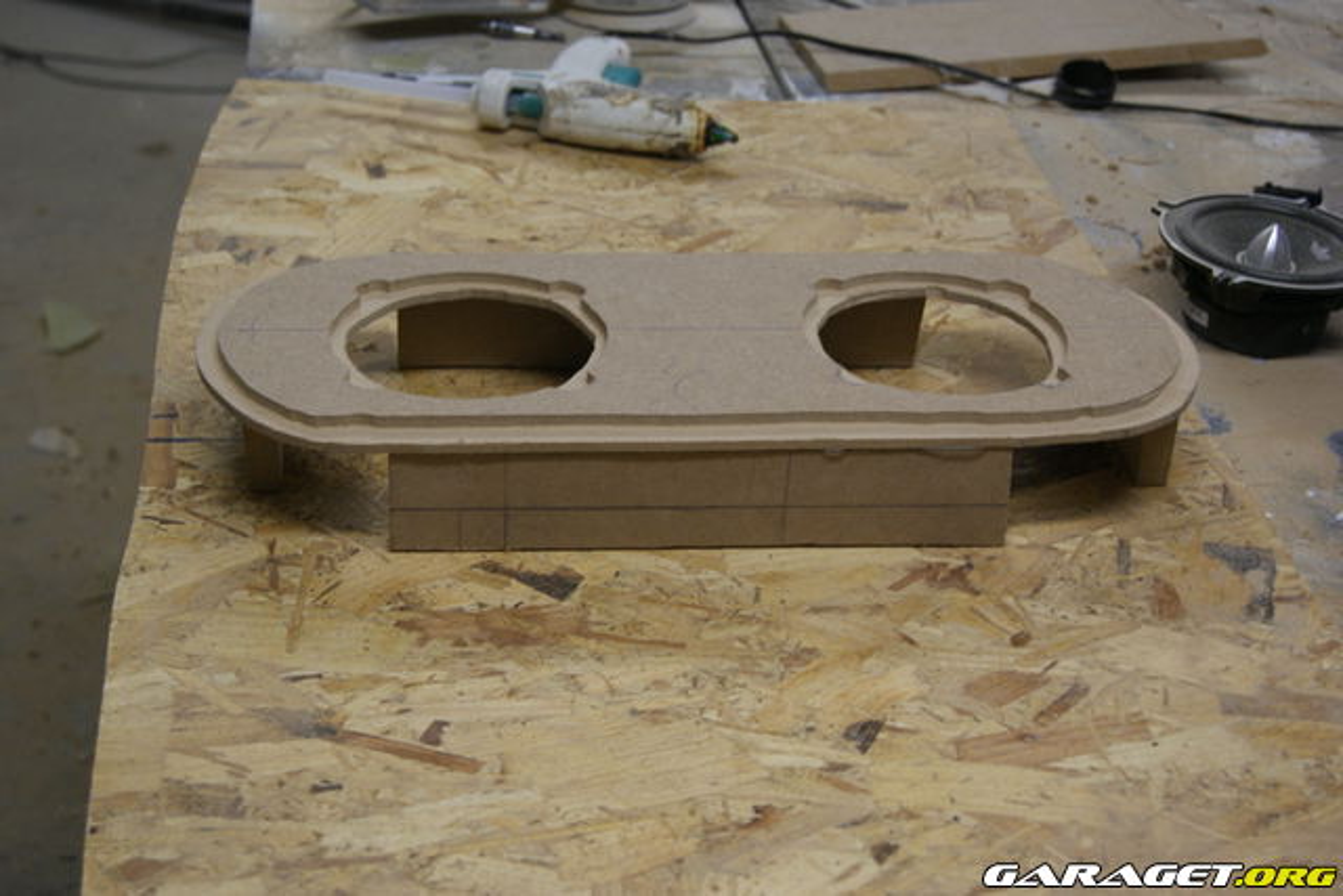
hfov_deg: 37.8
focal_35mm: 52
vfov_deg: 25.8
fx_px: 1959
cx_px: 672
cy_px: 448
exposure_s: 1/15
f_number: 5
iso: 400
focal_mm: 35
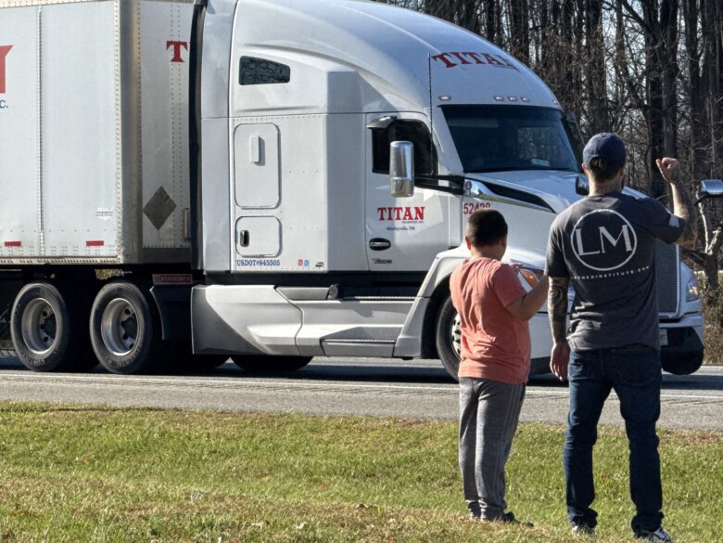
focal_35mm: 120
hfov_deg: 16.4
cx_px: 362
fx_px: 2506
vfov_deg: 12.3
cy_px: 272
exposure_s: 1/840
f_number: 2.8
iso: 50
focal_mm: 15.66
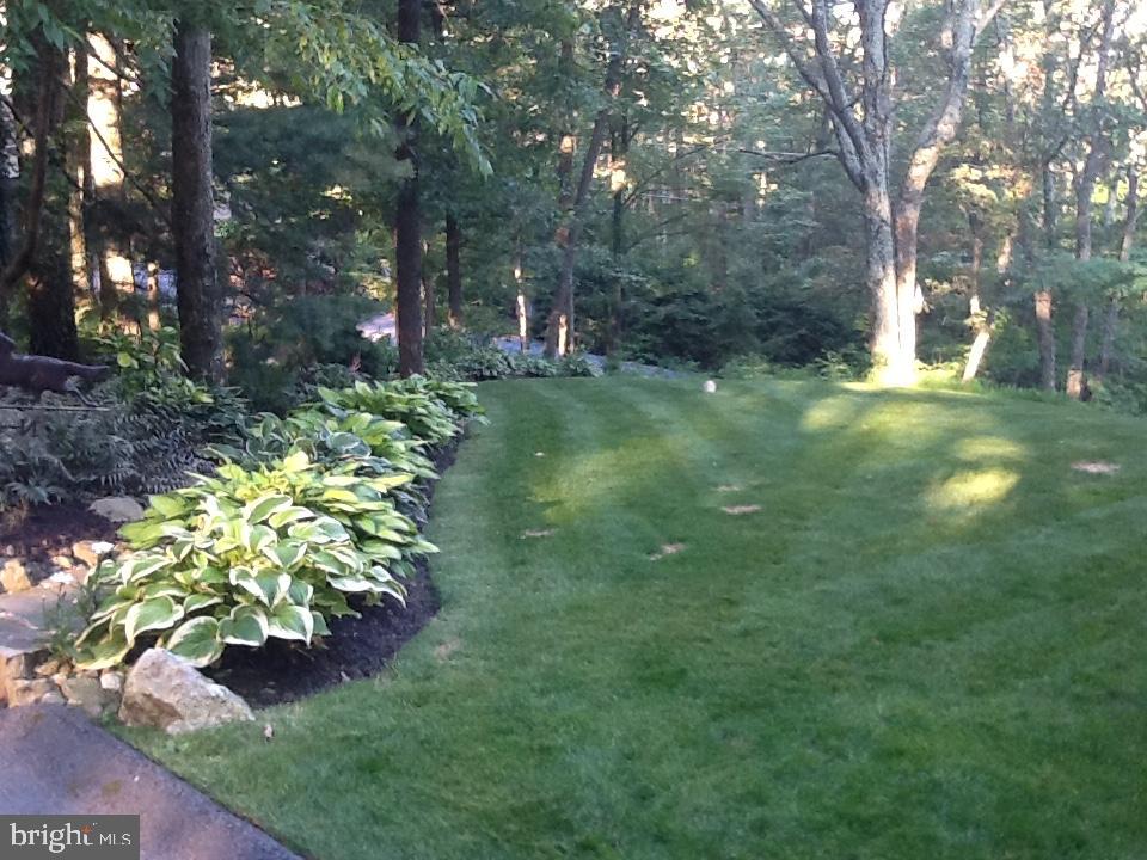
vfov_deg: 32.9
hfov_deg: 42.9
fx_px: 1458
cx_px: 574
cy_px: 430
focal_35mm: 44
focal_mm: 2.03
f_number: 2.4
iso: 50
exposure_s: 1/30
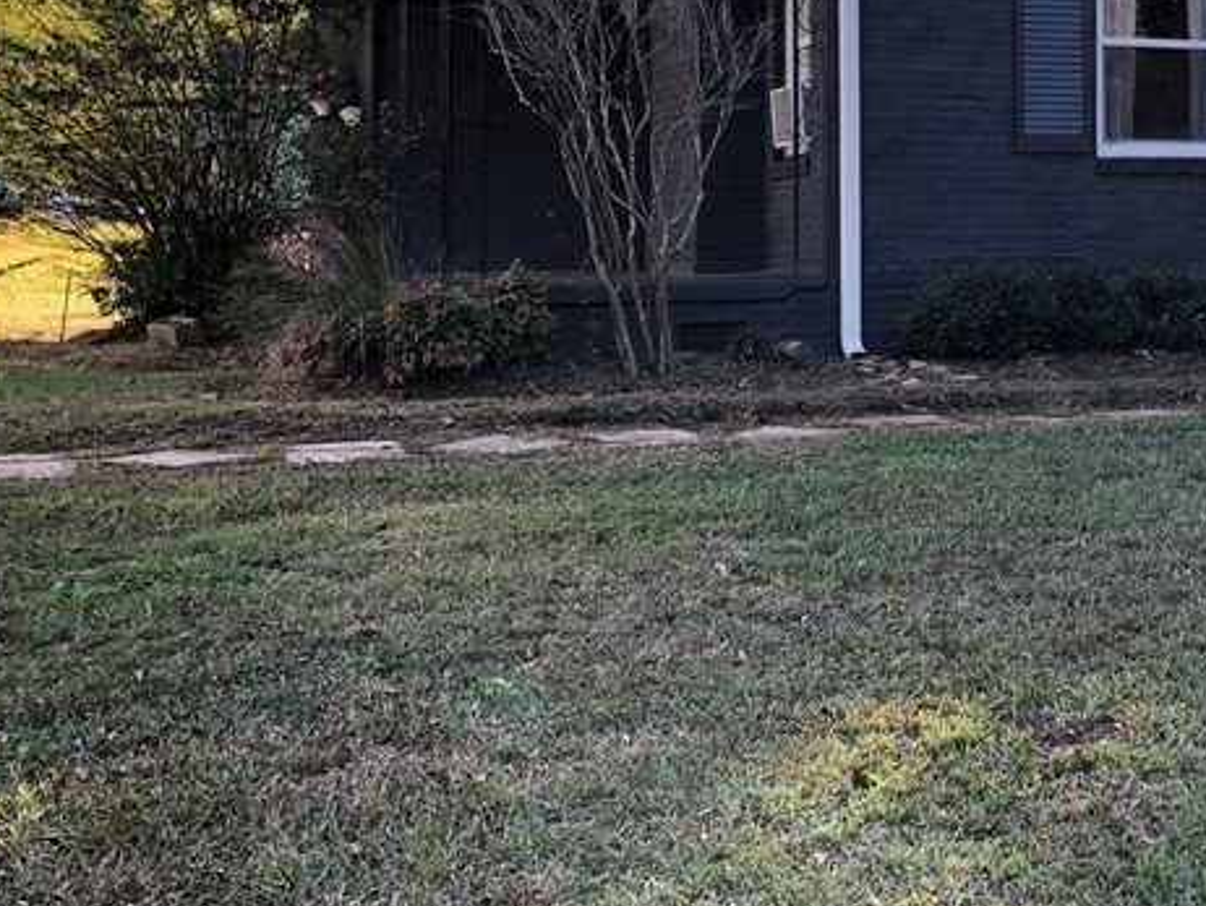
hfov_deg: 28.8
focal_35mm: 62
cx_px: 1261
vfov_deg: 23.4
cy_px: 196
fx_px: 2161
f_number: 1.8
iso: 20
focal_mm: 3.99
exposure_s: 1/120
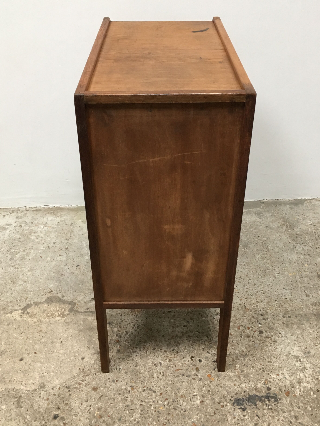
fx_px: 456
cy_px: 190
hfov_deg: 38.7
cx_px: 159
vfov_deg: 50.0
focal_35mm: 37
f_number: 2.2
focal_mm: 4.15
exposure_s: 1/33
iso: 125
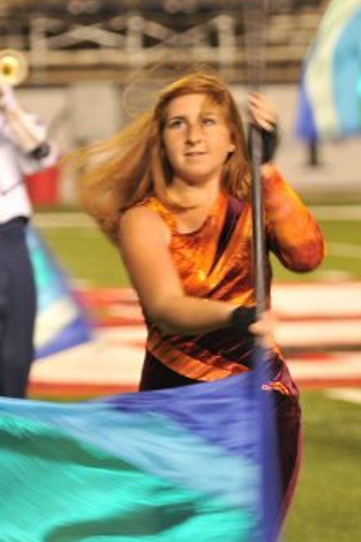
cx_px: 195
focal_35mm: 349
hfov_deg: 3.9
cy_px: 398
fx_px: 5255
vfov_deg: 5.9
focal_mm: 130
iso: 280
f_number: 2.8
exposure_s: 1/60
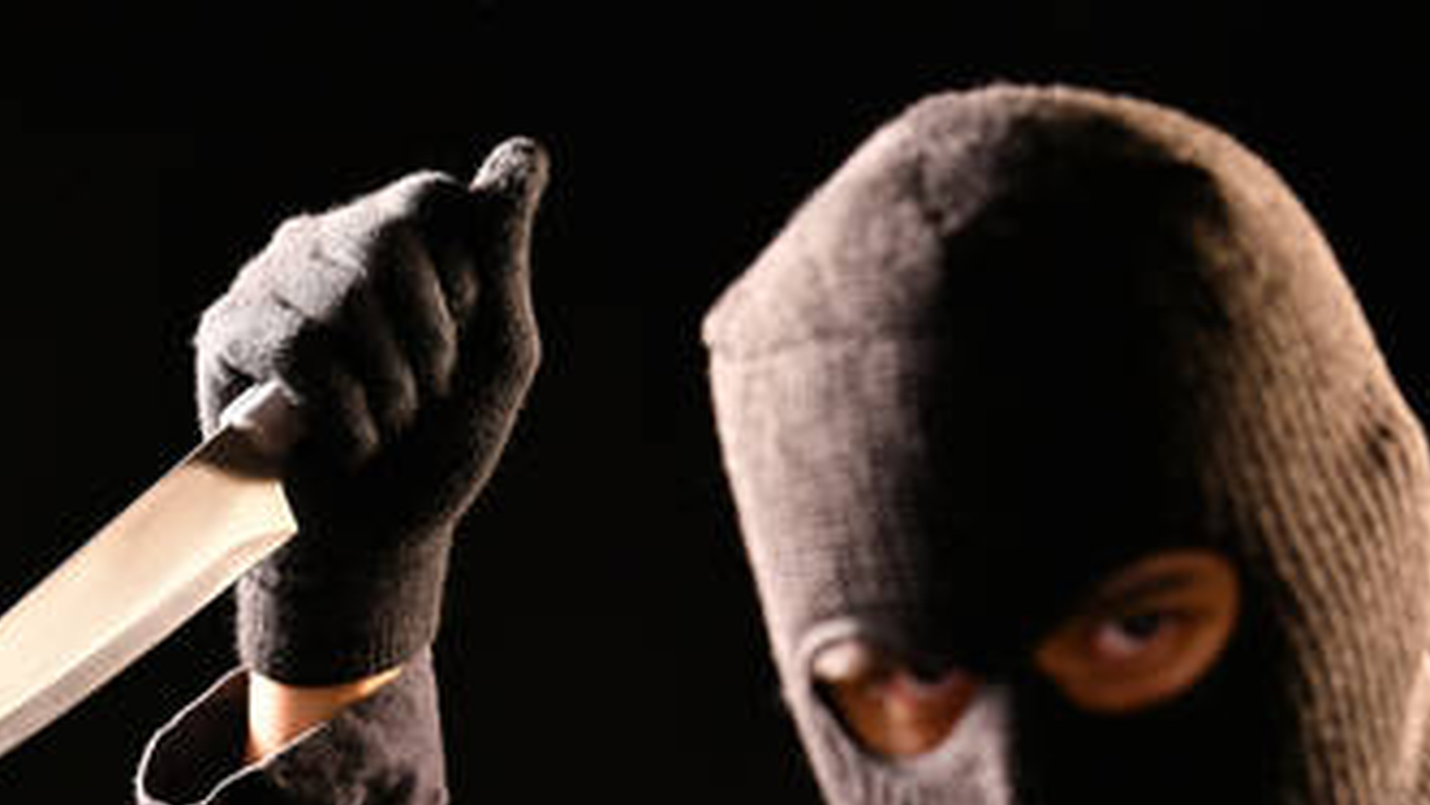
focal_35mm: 199
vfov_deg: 6.1
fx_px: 7548
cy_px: 641
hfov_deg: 10.8
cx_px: 612
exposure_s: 1/60
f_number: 3.5
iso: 400
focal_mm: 140
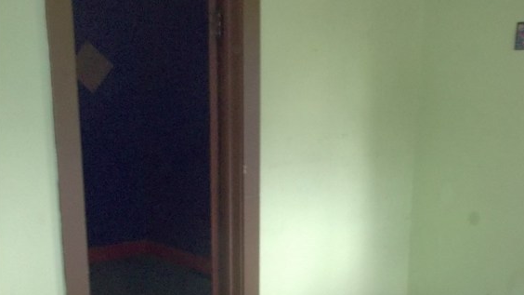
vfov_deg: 23.7
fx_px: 681
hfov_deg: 42.1
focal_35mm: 49
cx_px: 263
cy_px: 268
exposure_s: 1/40
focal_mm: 5.9
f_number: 3.3
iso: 320
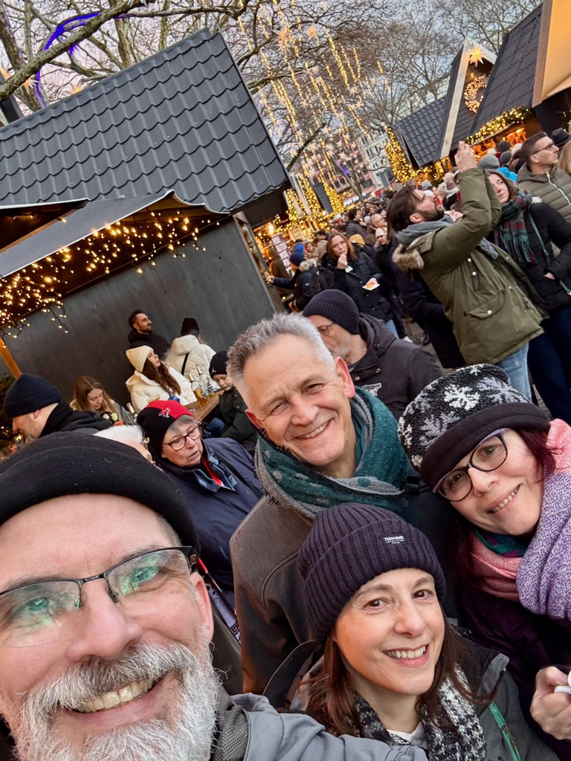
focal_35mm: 30
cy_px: 380
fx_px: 660
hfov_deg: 46.8
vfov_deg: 60.0
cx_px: 286
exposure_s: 1/50
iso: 200
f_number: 1.9
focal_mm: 2.69
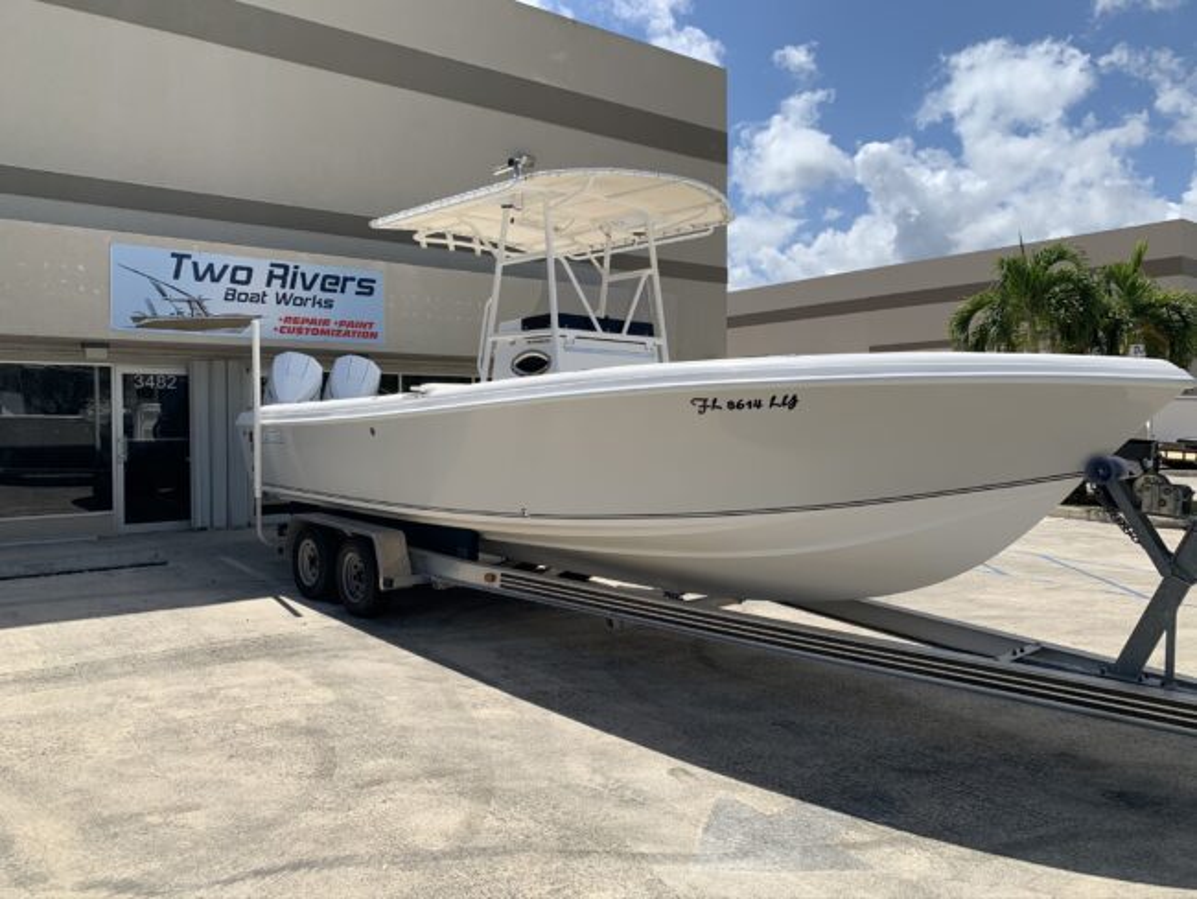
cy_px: 450
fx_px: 899
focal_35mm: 26
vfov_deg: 53.1
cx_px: 598
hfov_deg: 67.3
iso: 25
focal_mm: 4.25
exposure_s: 1/3289
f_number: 1.8
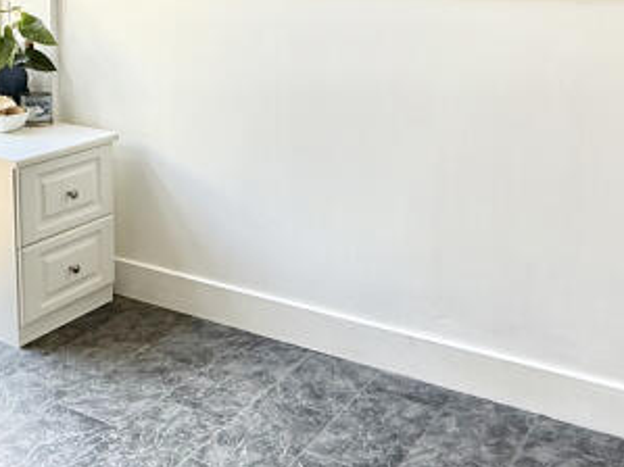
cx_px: 209
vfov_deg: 29.4
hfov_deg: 39.2
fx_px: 865
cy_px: 79
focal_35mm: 48
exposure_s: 1/99
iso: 64
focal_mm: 2.22
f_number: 2.2
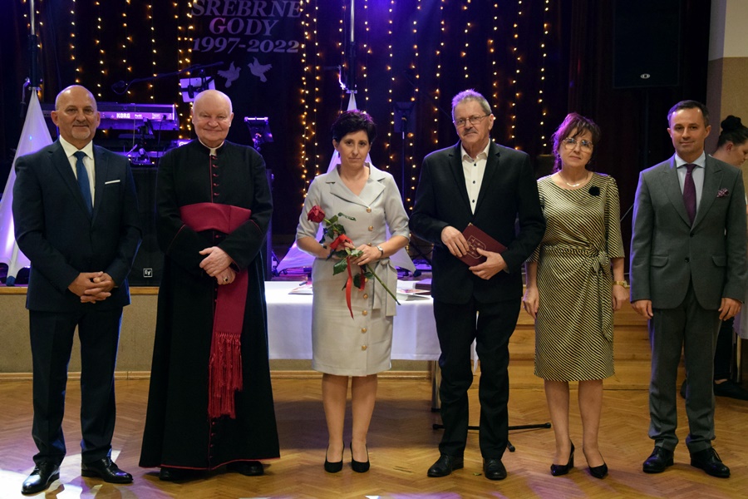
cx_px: 374
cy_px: 250
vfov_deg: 22.6
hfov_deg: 33.4
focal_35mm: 60
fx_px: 1247
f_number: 4.5
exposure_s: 1/100
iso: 4000
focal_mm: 40
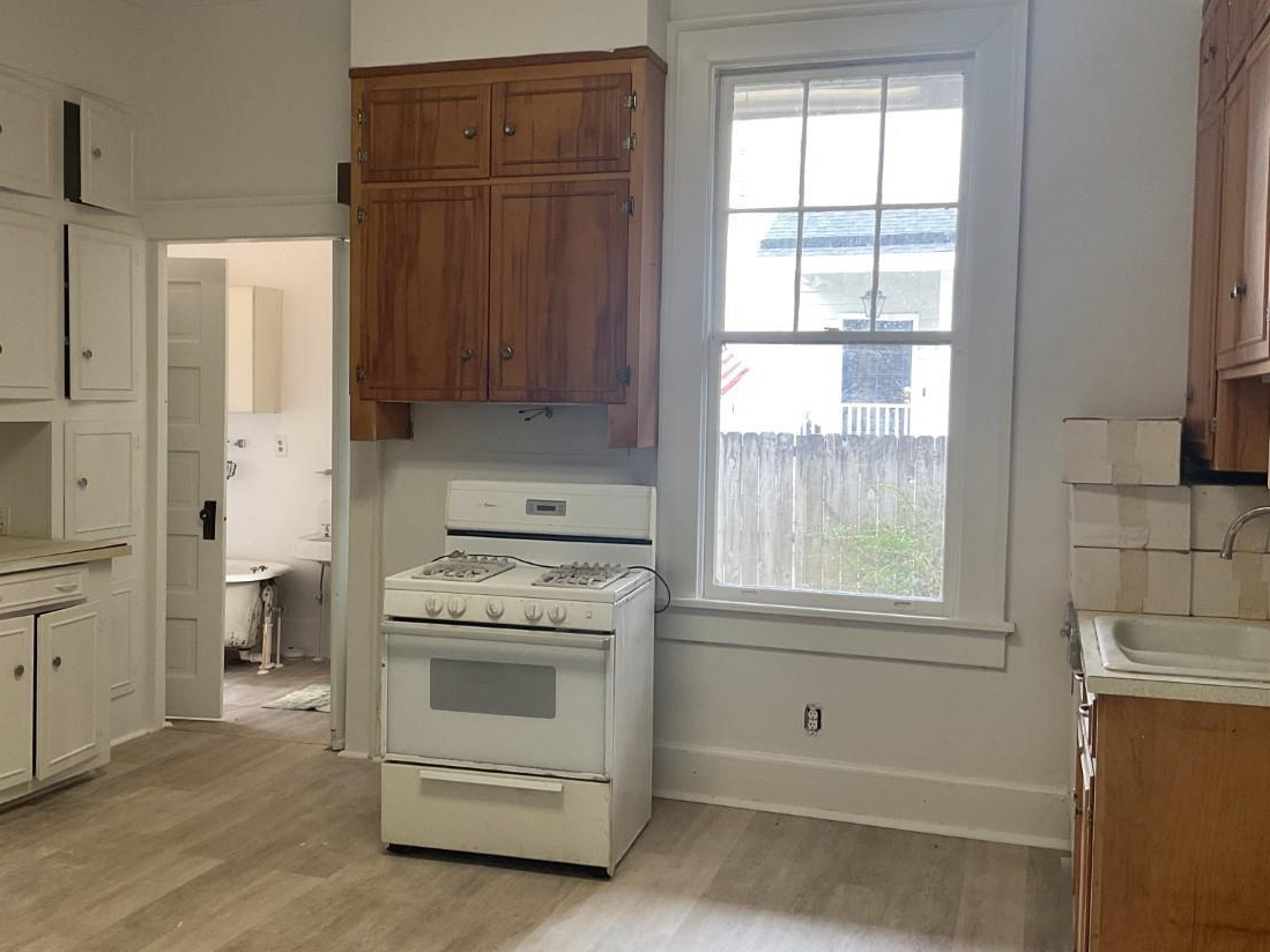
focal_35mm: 38
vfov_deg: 37.7
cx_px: 534
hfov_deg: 48.8
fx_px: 1394
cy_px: 466
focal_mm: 3
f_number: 1.8
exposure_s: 1/60
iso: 64
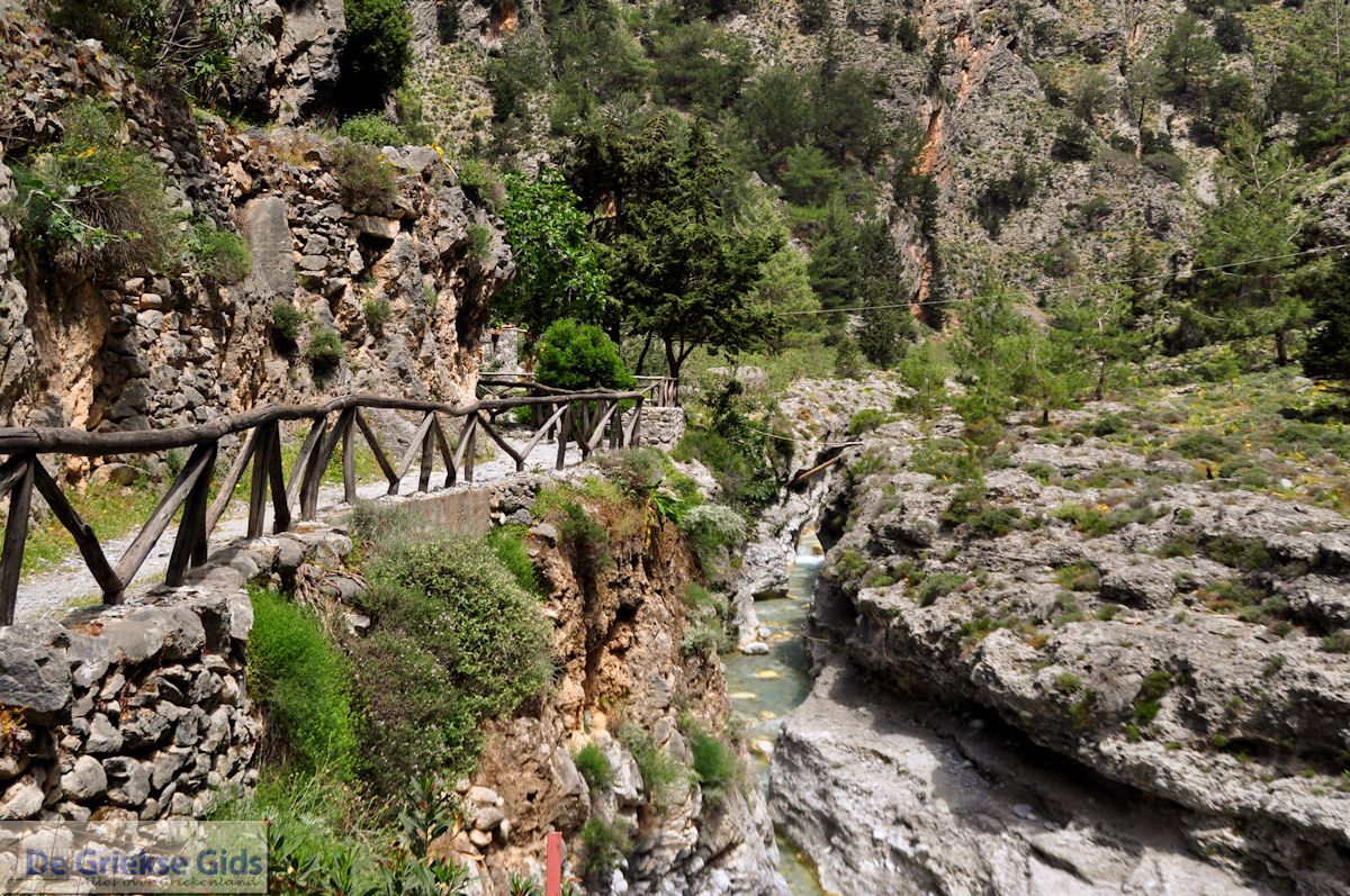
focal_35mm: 48
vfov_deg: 28.0
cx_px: 675
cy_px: 448
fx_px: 1798
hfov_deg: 41.2
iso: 200
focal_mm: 32
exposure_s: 1/1250
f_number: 4.2
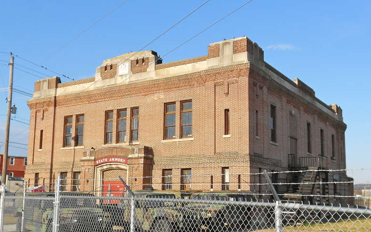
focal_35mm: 35
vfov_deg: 36.3
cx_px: 182
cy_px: 123
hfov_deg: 55.3
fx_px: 354
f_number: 3.6
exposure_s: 1/800
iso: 80
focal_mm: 5.8
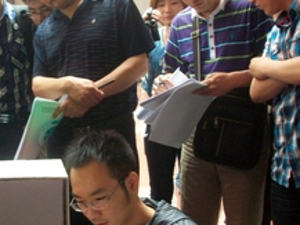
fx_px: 538
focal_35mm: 62
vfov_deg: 23.7
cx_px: 72
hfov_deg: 30.6
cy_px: 121
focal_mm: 5.7
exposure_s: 1/20
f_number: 2.8
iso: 160
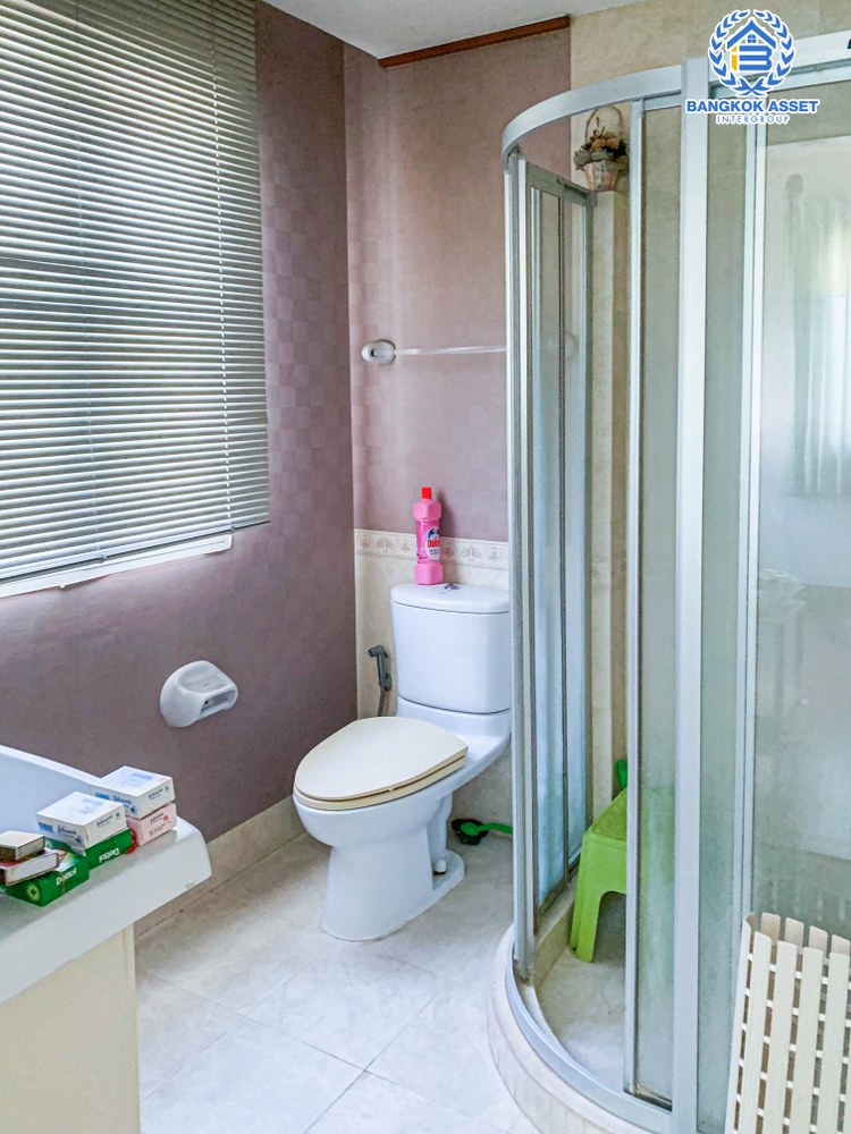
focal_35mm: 26
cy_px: 567
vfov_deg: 67.3
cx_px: 426
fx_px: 852
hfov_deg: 53.1
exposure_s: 1/60
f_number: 1.8
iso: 320
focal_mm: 4.25
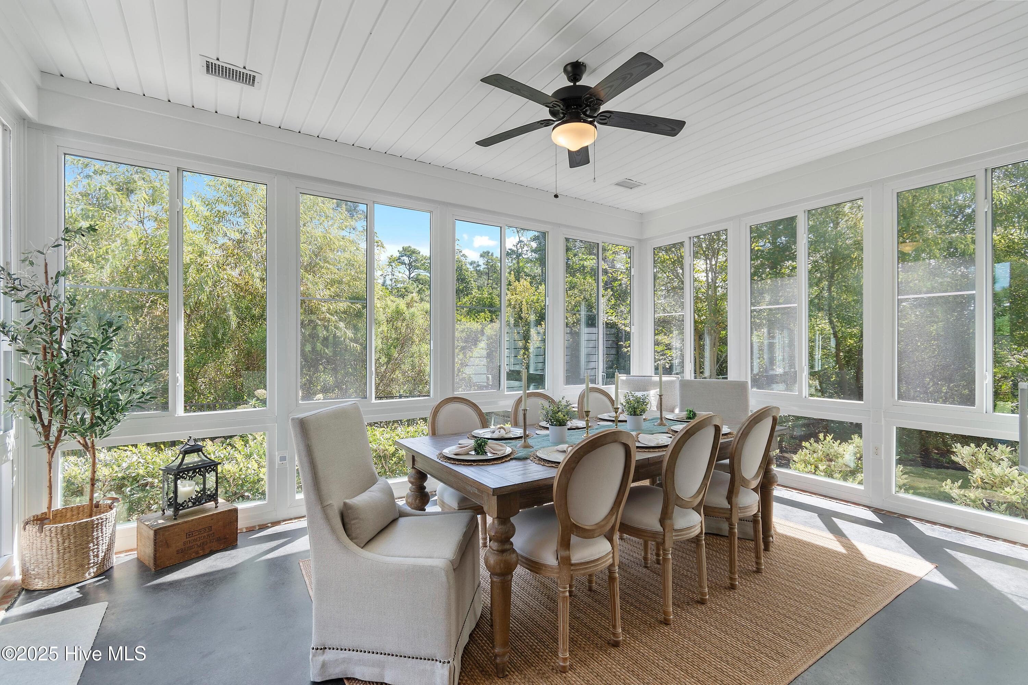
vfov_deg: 77.3
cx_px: 514
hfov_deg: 100.4
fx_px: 428
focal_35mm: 15
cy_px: 342
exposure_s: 1/25
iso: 100
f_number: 4.5
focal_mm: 10
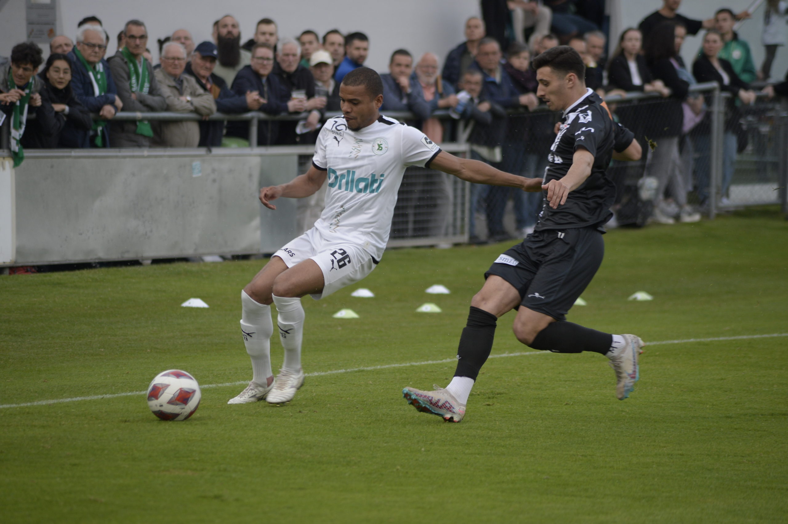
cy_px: 262
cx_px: 394
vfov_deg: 6.5
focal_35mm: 210
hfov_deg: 9.8
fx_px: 4592
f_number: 5
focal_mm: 210
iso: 900
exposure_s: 1/640
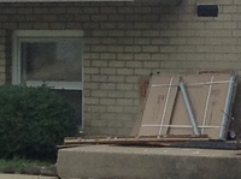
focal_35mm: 239
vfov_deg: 6.2
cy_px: 76
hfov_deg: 8.0
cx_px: 433
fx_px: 1660
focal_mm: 3.3
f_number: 2.4
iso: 32
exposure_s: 1/557
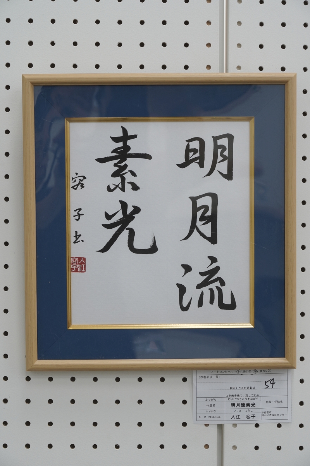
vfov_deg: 24.5
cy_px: 233
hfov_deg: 16.5
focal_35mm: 83
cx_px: 155
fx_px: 1072
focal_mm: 83
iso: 1250
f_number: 8
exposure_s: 1/50
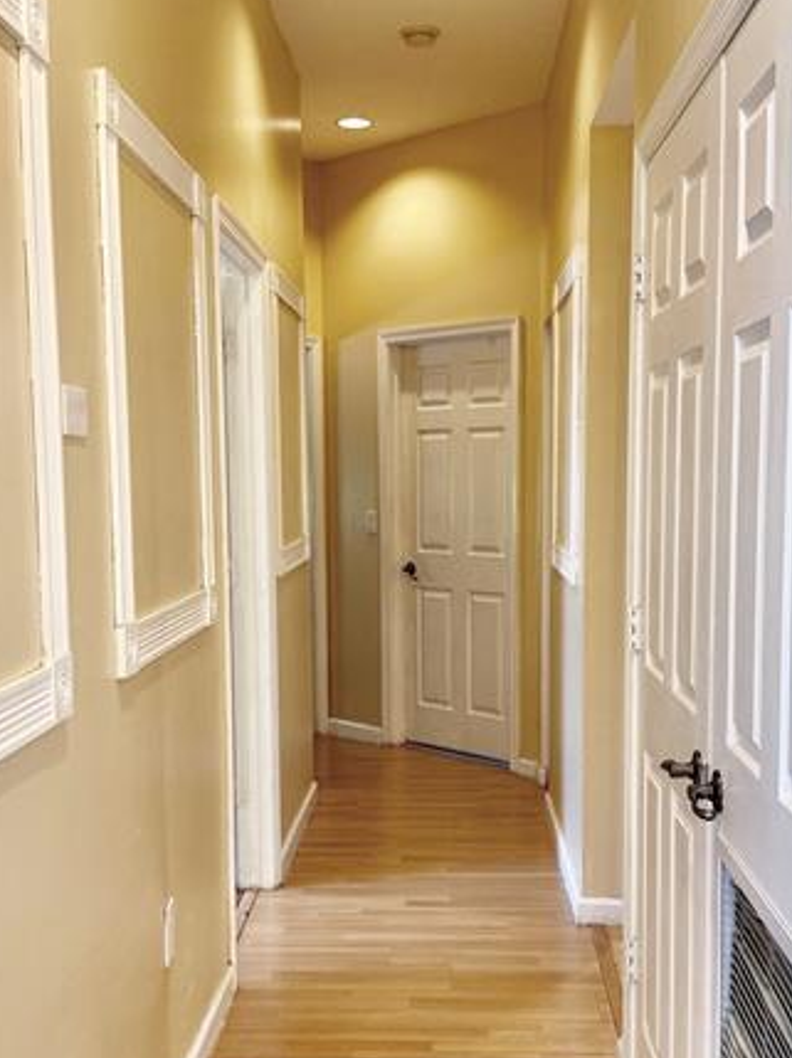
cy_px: 612
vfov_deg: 43.7
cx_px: 417
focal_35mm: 43
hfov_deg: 33.5
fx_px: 1314
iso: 160
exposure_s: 1/60
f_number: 1.78
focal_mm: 6.76
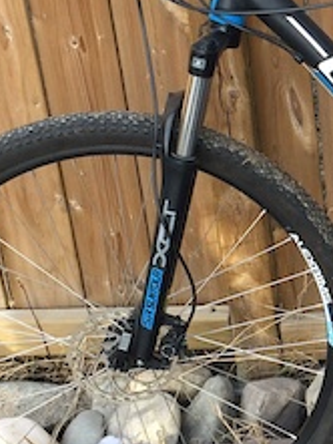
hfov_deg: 13.4
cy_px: 205
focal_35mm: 105
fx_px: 1345
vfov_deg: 18.7
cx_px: 487
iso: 32
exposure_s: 1/170
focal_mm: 4.15
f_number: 2.2
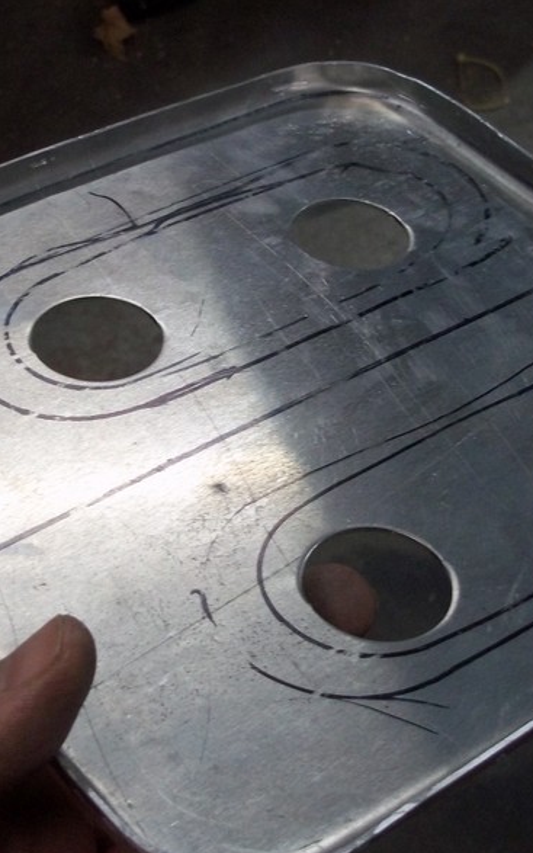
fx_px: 1208
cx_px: 229
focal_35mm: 52
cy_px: 433
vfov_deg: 38.9
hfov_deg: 24.9
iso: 160
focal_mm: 6.5
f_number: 3.1
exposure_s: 1/30
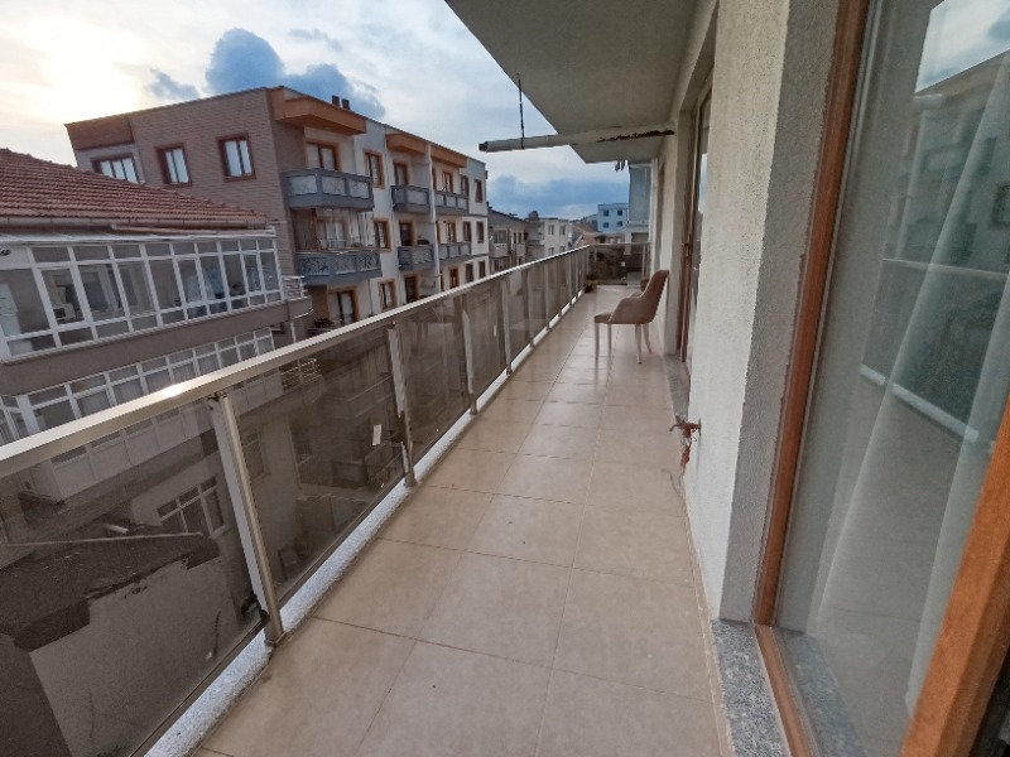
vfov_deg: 78.1
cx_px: 505
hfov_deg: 94.5
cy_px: 378
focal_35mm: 16
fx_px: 467
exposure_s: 1/158
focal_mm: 1.65
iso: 50
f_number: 2.2
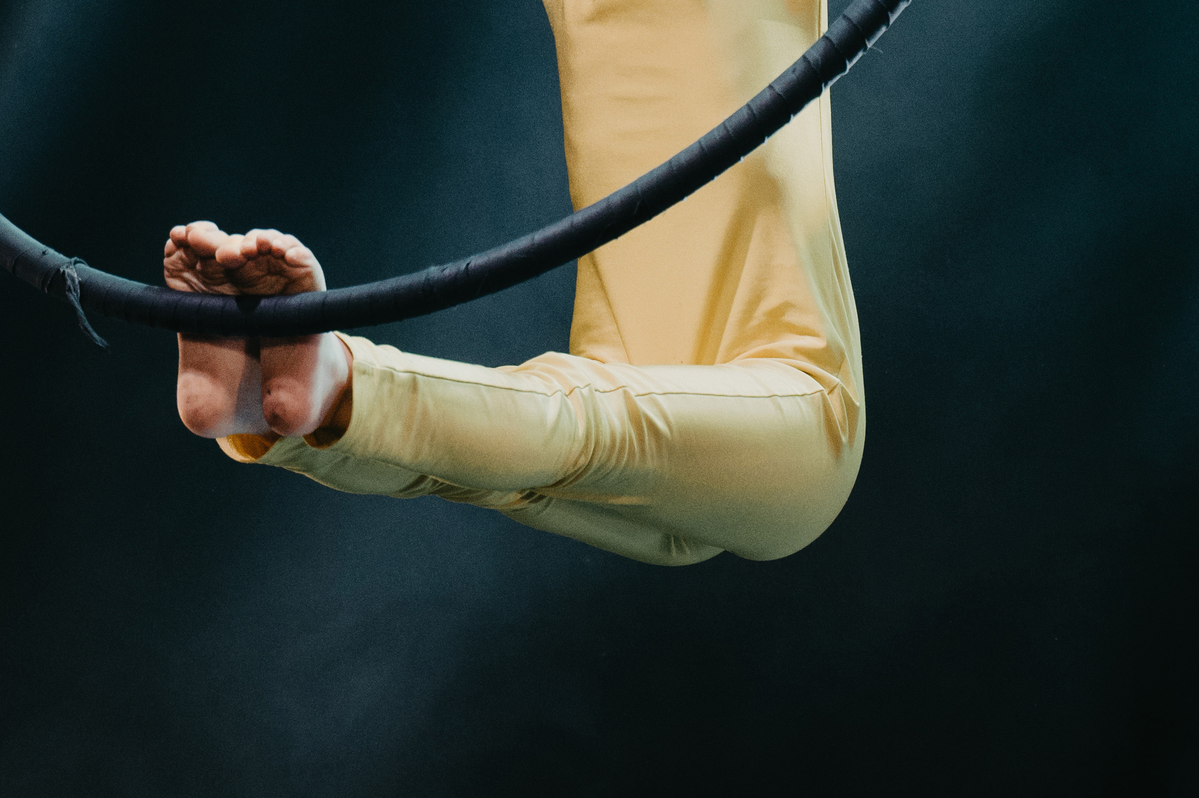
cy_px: -102
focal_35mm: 510
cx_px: 838
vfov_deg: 2.7
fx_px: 16973
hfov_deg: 4.0
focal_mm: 200
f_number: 6.3
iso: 2500
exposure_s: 1/250
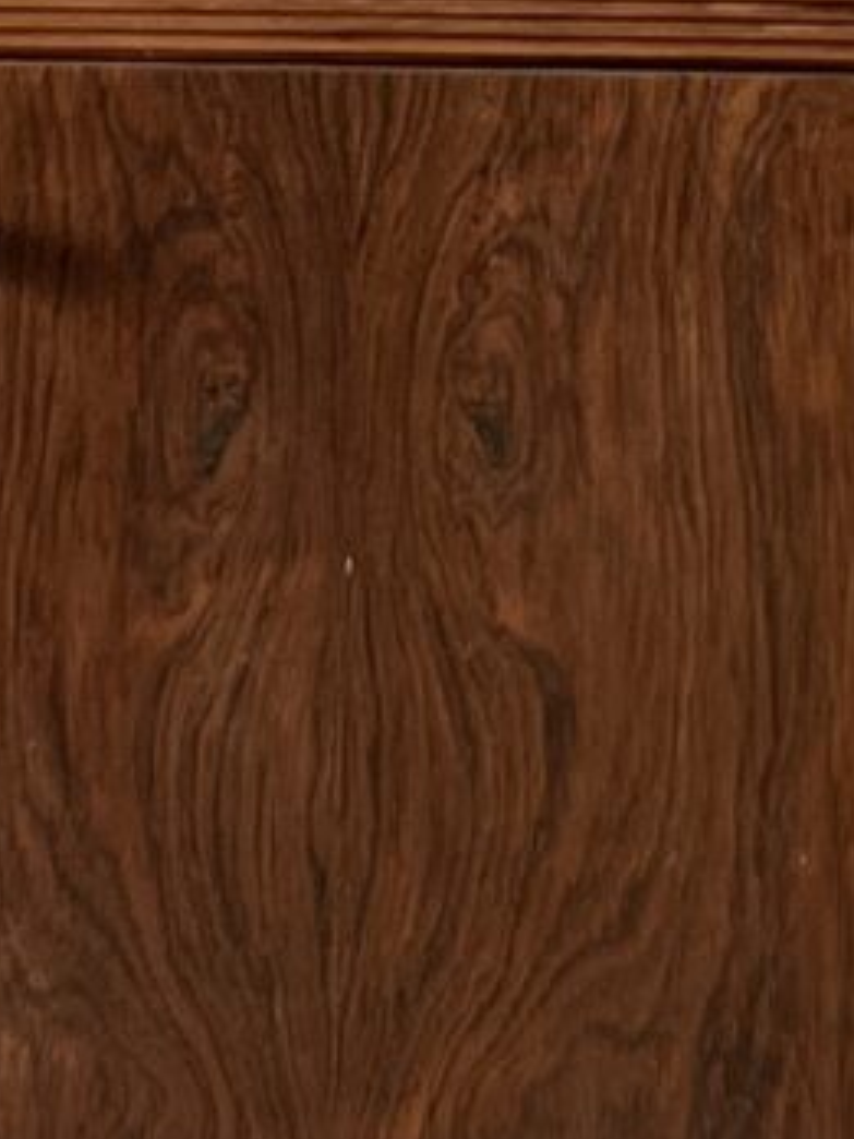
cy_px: -668
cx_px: 733
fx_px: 6283
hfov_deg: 7.8
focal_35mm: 191
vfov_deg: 10.0
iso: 100
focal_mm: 5.7
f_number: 1.5
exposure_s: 1/121
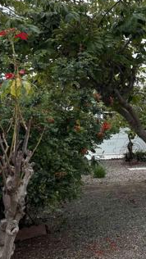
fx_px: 364
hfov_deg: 19.9
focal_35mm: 53
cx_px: 212
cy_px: 120
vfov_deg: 39.1
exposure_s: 1/1314
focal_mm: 6.76
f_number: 1.78
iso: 100
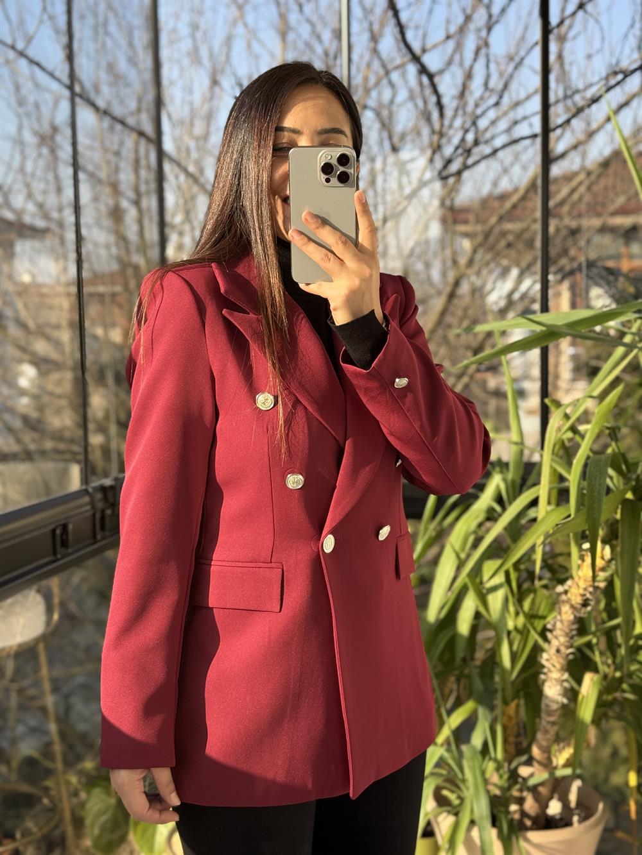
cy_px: 428
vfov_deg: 39.7
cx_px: 321
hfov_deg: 30.3
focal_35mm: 48
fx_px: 1187
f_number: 1.78
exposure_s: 1/454
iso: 64
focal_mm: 6.76
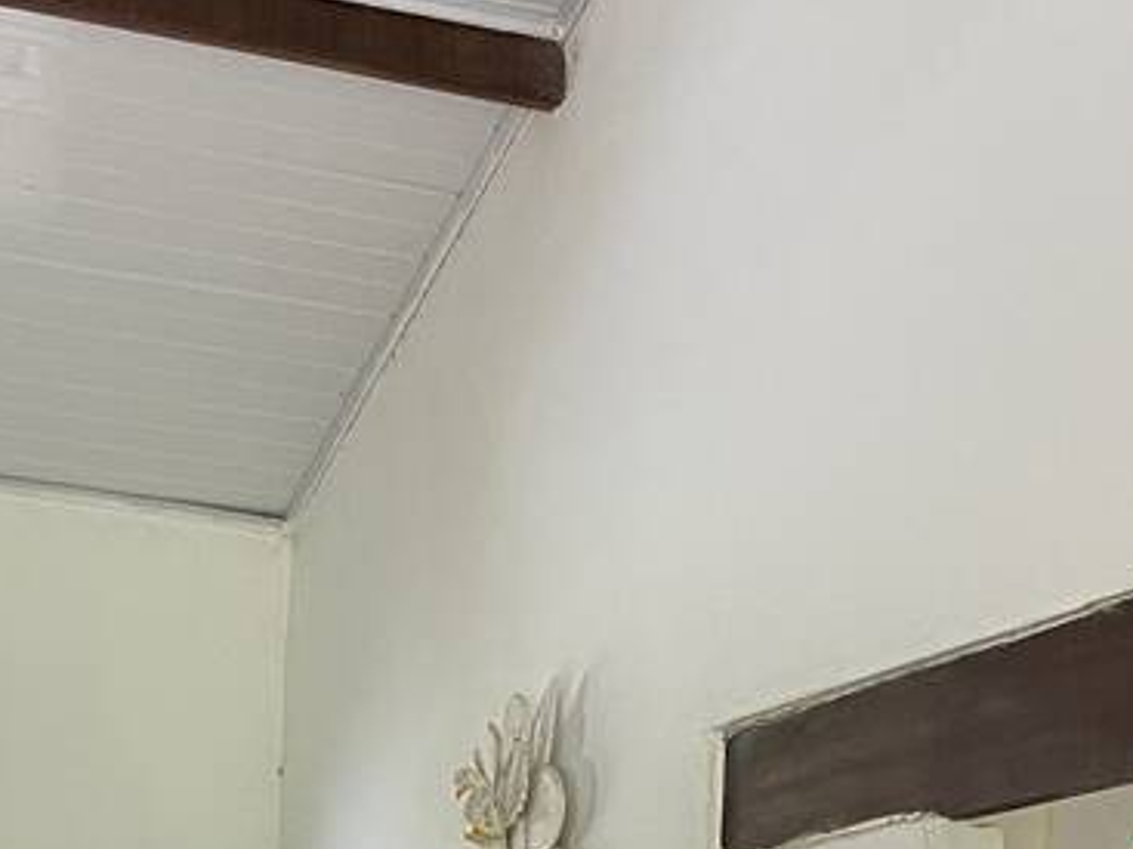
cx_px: 633
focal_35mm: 102
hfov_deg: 19.3
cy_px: 1318
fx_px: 3337
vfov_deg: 13.5
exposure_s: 1/60
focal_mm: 4.25
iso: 125
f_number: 1.8
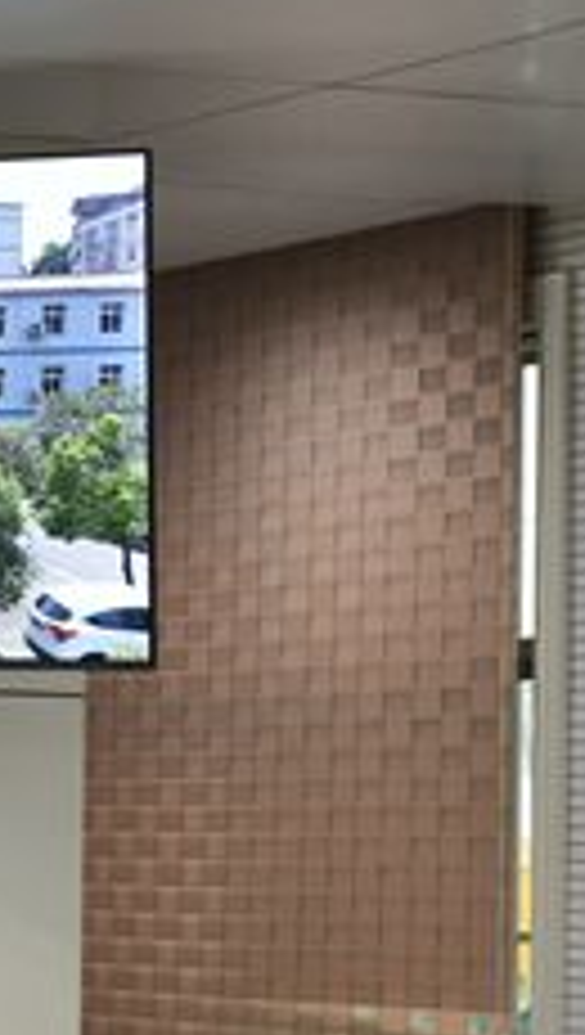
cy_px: 837
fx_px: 4121
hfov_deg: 8.0
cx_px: -189
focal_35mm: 150
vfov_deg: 14.2
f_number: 4.5
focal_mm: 55
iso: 1000
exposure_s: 1/80
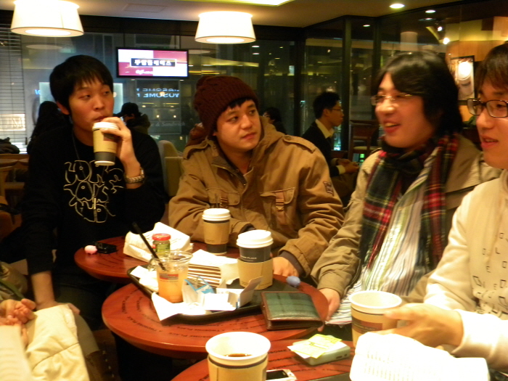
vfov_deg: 39.7
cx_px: 254
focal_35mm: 36
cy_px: 190
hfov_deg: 51.4
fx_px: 528
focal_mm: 6.4
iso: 400
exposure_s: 1/23.2
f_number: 3.7
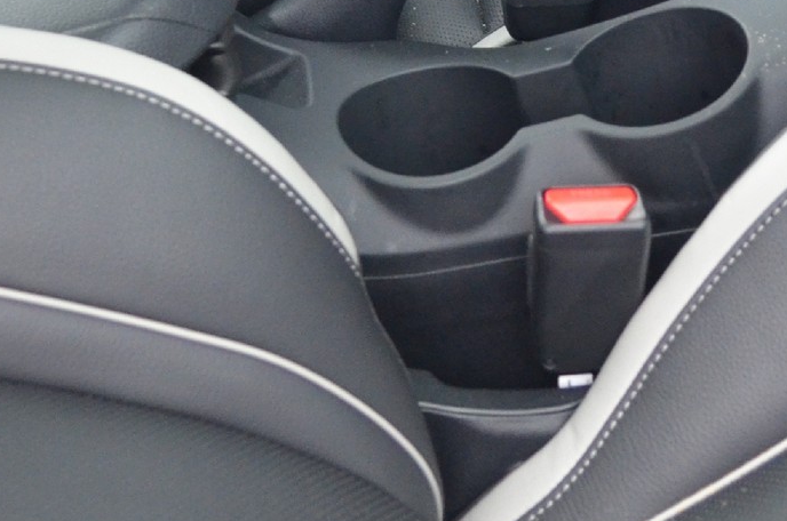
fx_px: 2378
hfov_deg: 18.8
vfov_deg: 12.4
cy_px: 33
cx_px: 302
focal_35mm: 109
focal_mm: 20
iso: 1600
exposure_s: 1/160
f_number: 2.8
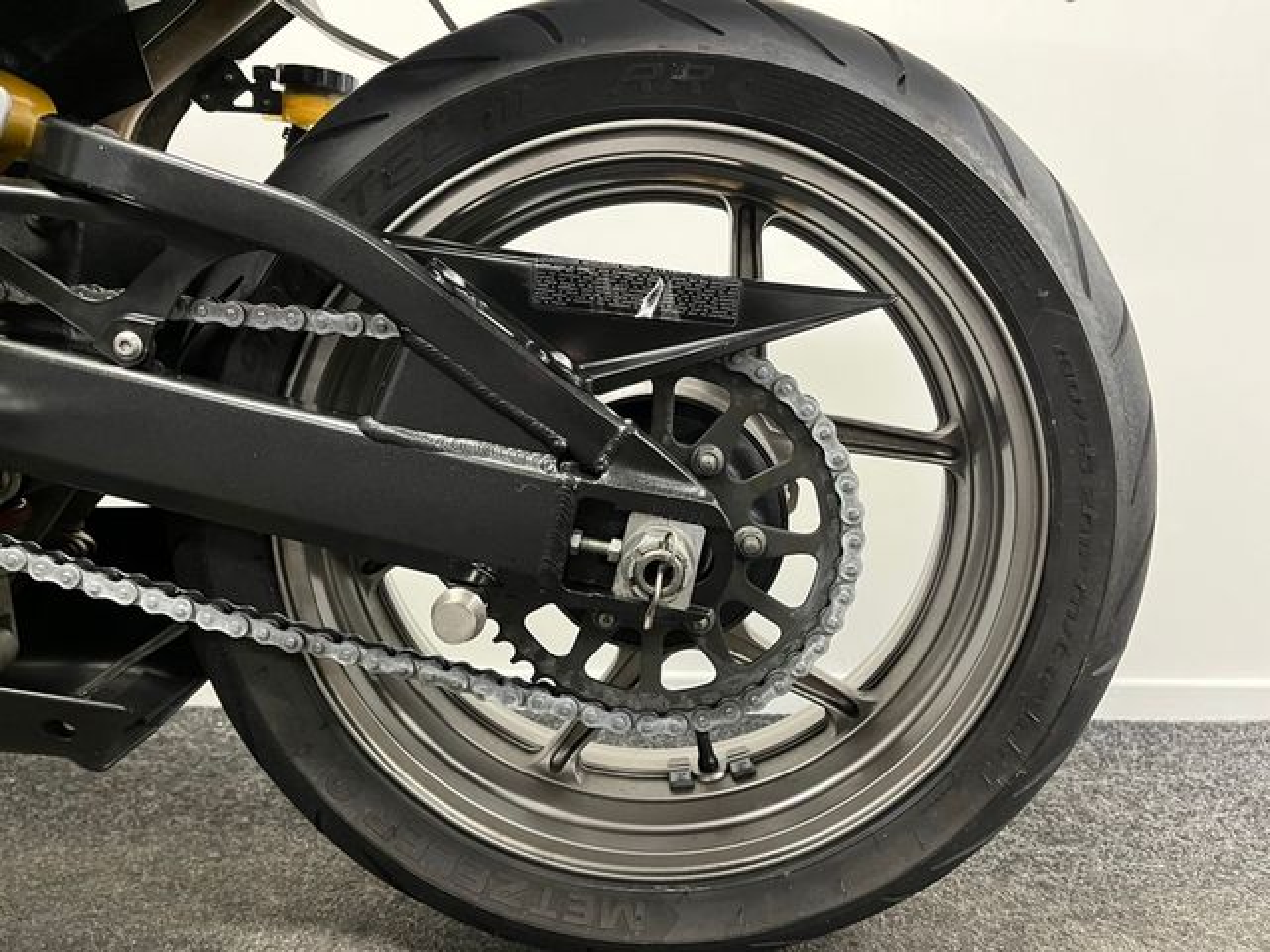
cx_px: 635
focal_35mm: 26
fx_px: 954
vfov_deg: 53.1
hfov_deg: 67.3
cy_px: 476
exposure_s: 1/33
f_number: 1.6
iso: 400
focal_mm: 5.1
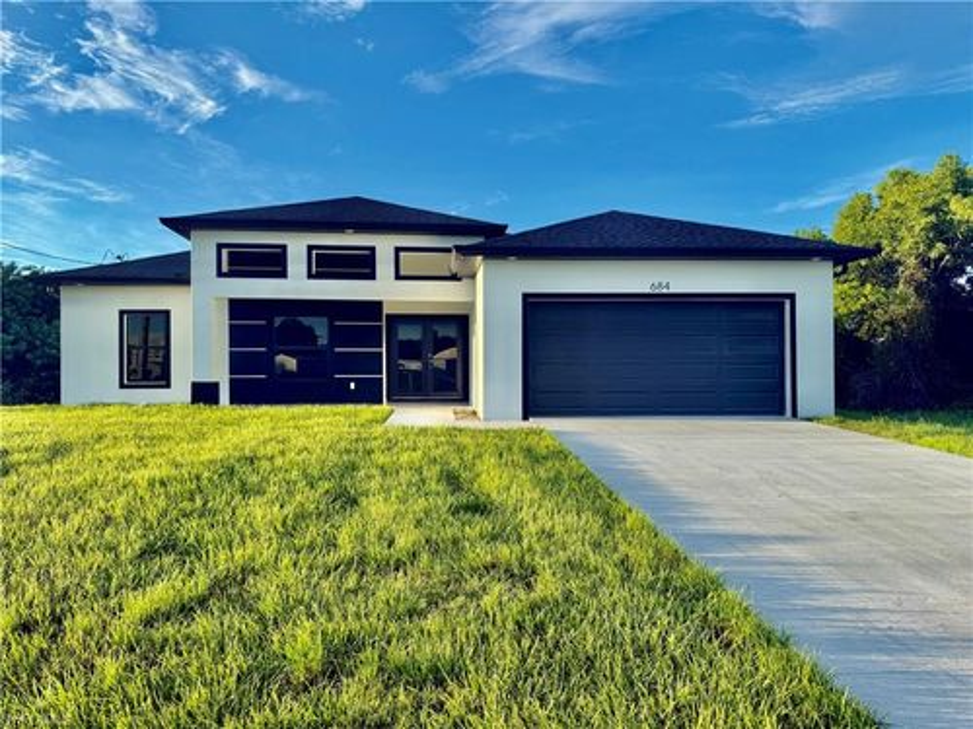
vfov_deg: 56.8
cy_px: 364
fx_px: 675
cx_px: 486
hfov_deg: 71.6
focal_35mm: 24
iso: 80
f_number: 1.78
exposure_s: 1/1522
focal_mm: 6.76
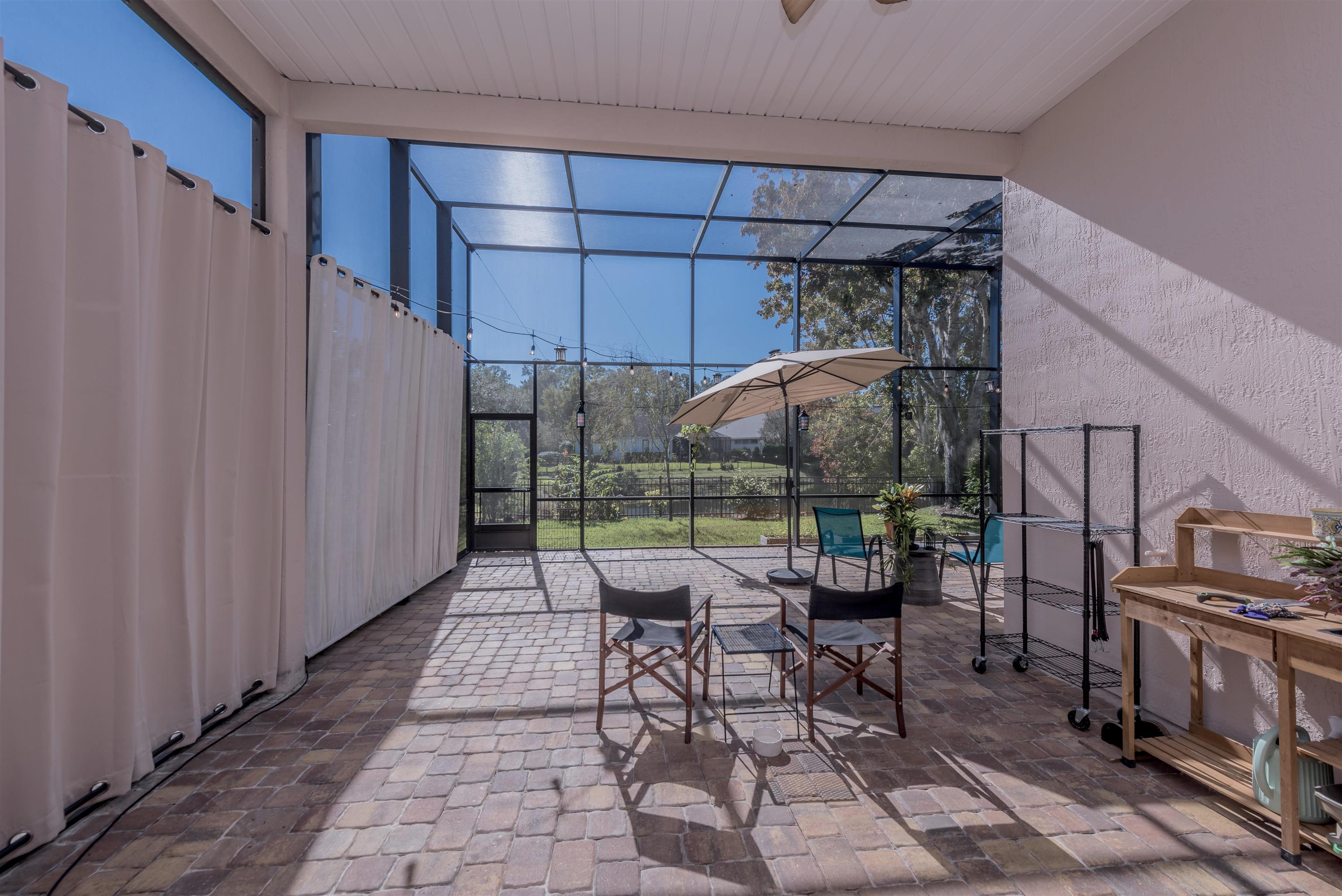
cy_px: 448
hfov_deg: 104.2
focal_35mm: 14
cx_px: 671
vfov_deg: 81.2
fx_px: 522
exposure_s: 1/200
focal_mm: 14
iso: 100
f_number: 8
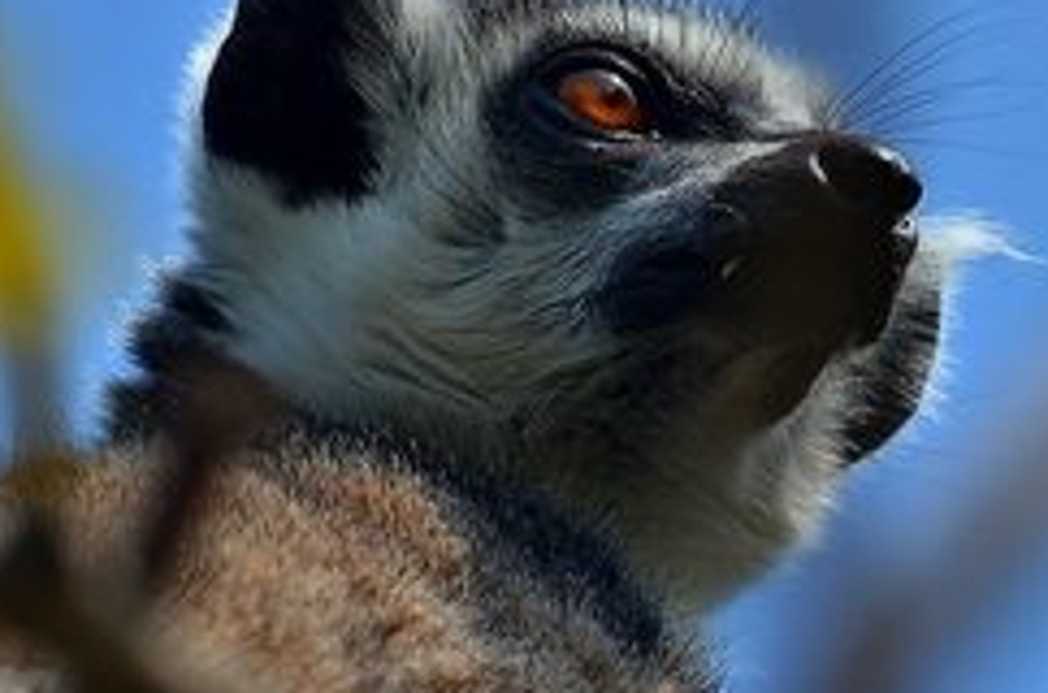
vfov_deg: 1.8
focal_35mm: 745
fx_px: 21631
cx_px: 784
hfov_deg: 2.8
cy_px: 769
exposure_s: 1/500
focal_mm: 200
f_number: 8
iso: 200
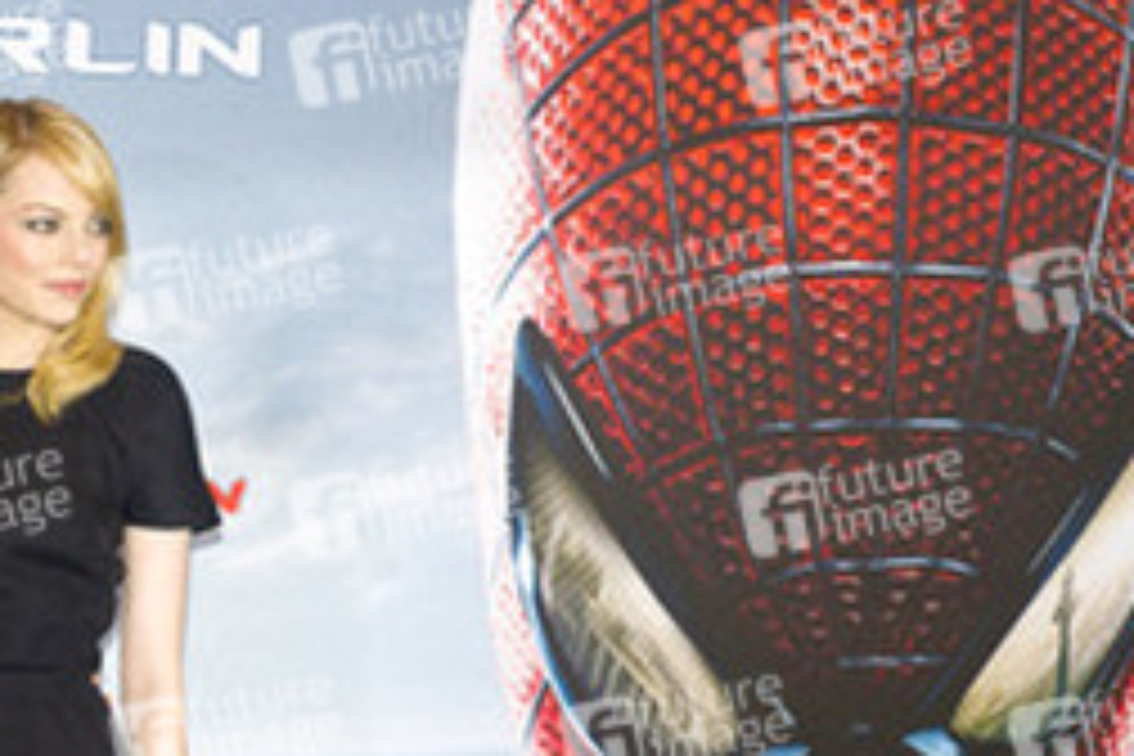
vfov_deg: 12.8
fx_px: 3370
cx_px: 284
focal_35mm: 107
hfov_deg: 19.0
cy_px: 392
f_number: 5
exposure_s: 1/320
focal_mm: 60
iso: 1250
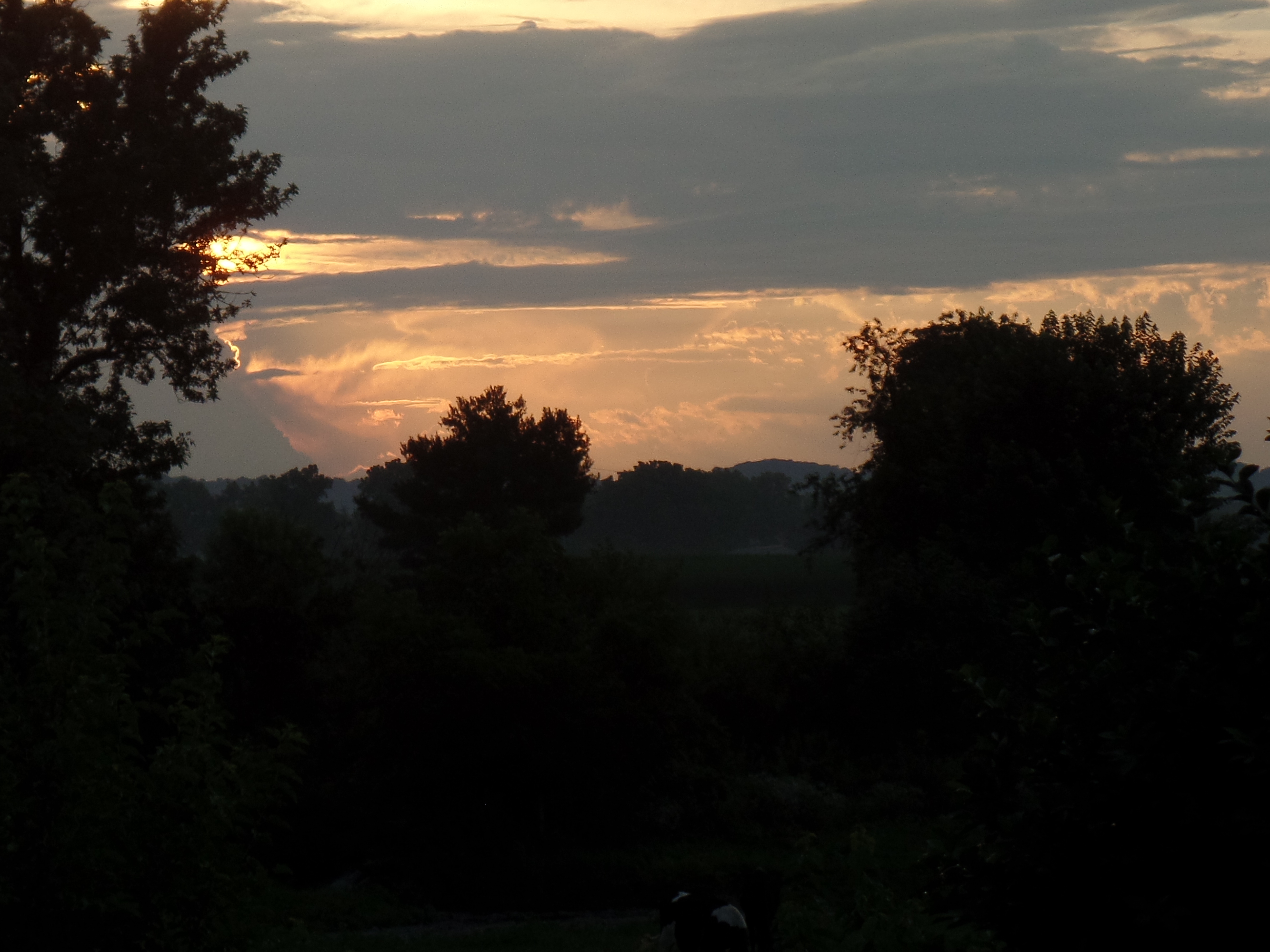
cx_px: 375
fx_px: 7227
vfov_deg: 7.5
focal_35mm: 197
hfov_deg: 10.0
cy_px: 147
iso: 80
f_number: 4
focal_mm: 20.3
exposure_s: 1/250
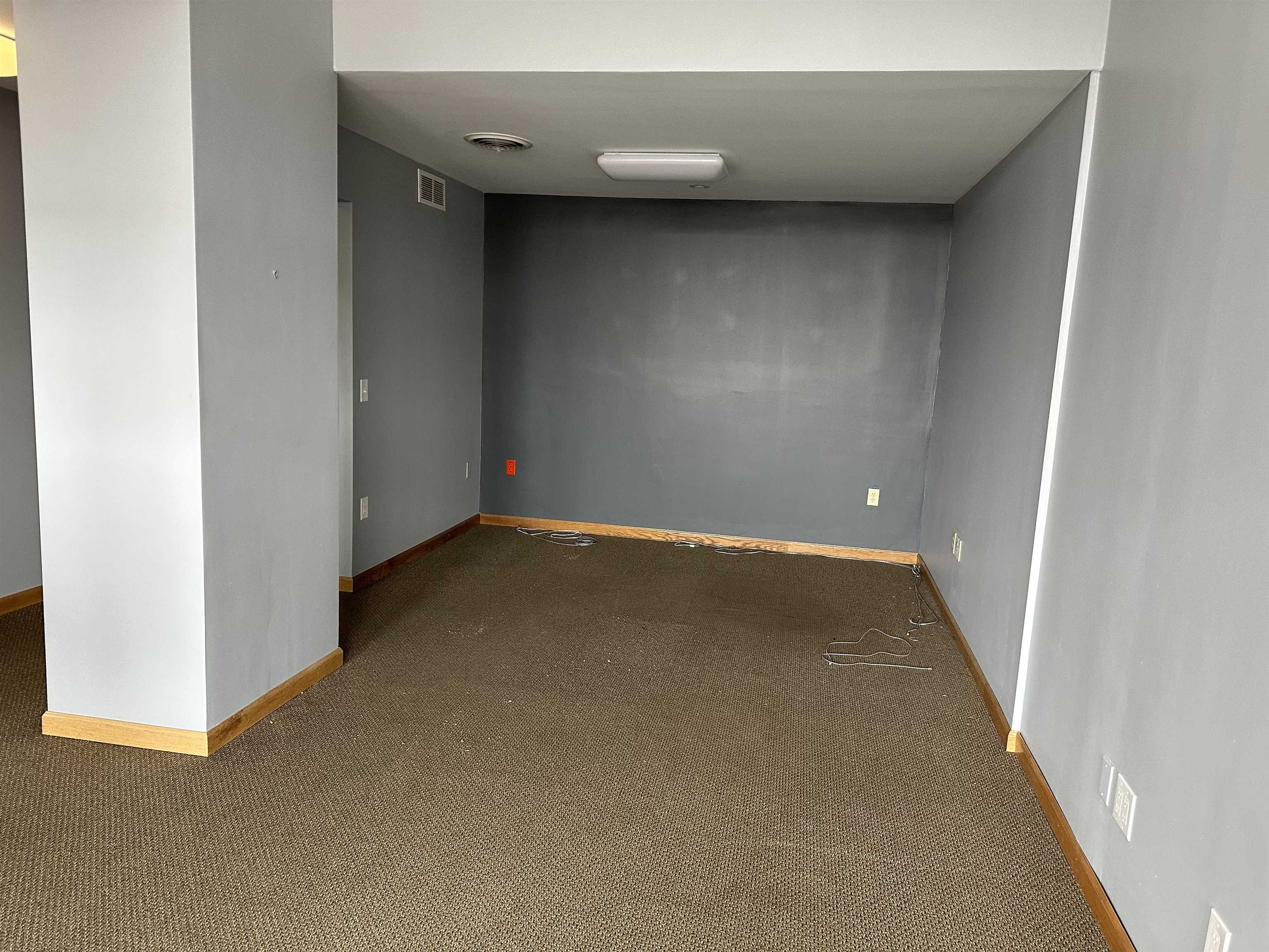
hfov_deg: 71.6
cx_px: 634
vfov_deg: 56.8
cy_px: 476
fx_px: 880
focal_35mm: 24
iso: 250
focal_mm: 6.86
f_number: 1.78
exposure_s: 1/96
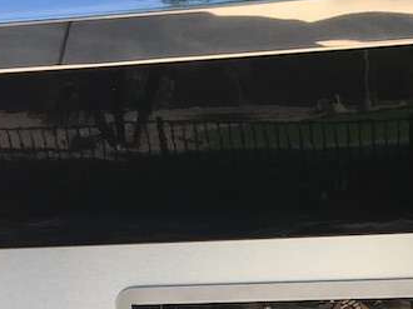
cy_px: 399
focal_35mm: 88
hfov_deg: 22.1
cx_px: 294
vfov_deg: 15.9
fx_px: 1049
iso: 25
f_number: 2.2
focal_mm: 4.15
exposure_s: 1/732
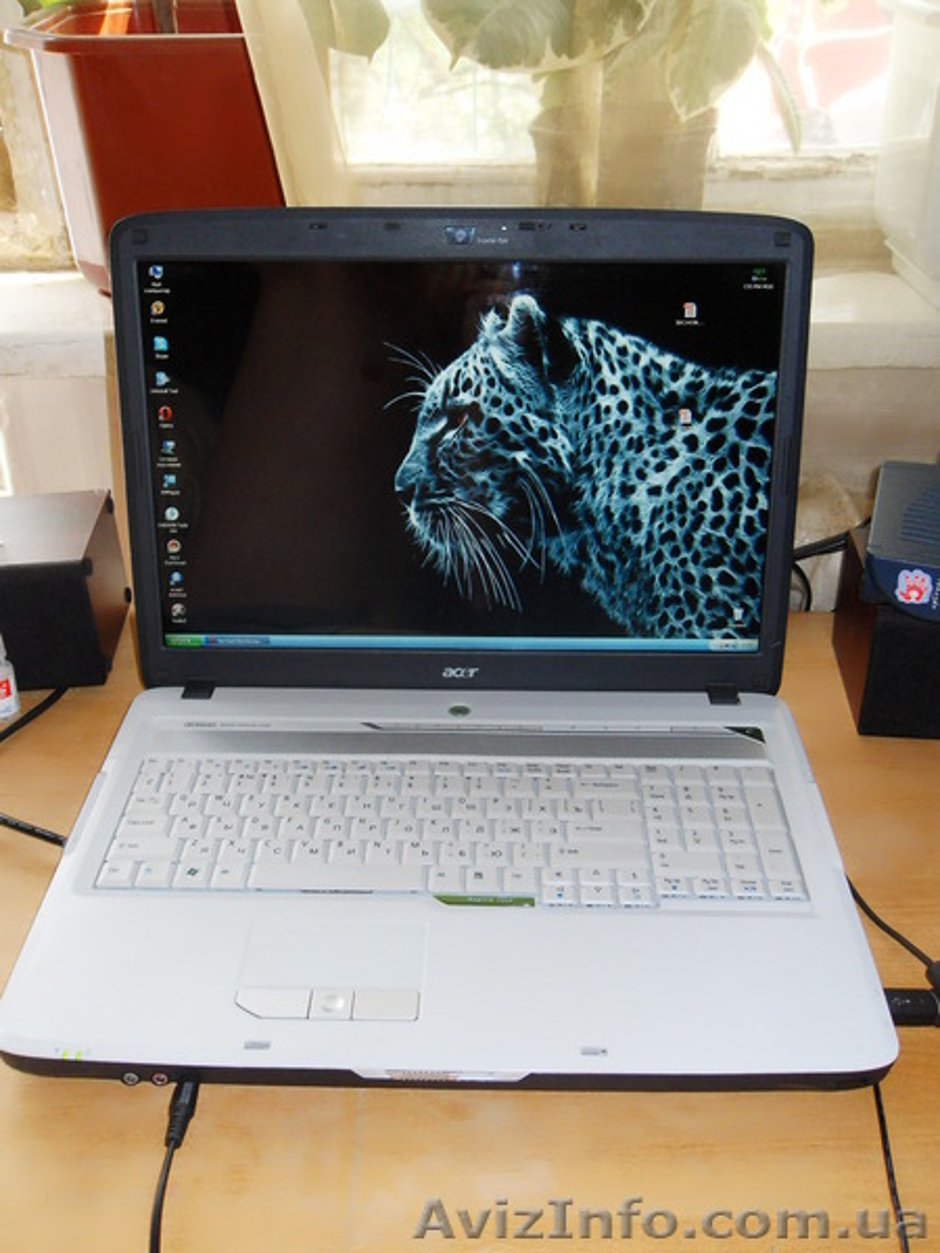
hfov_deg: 40.7
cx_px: 470
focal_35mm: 35
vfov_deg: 52.6
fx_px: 1267
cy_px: 626
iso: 200
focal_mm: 6.3
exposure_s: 1/45
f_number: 3.5
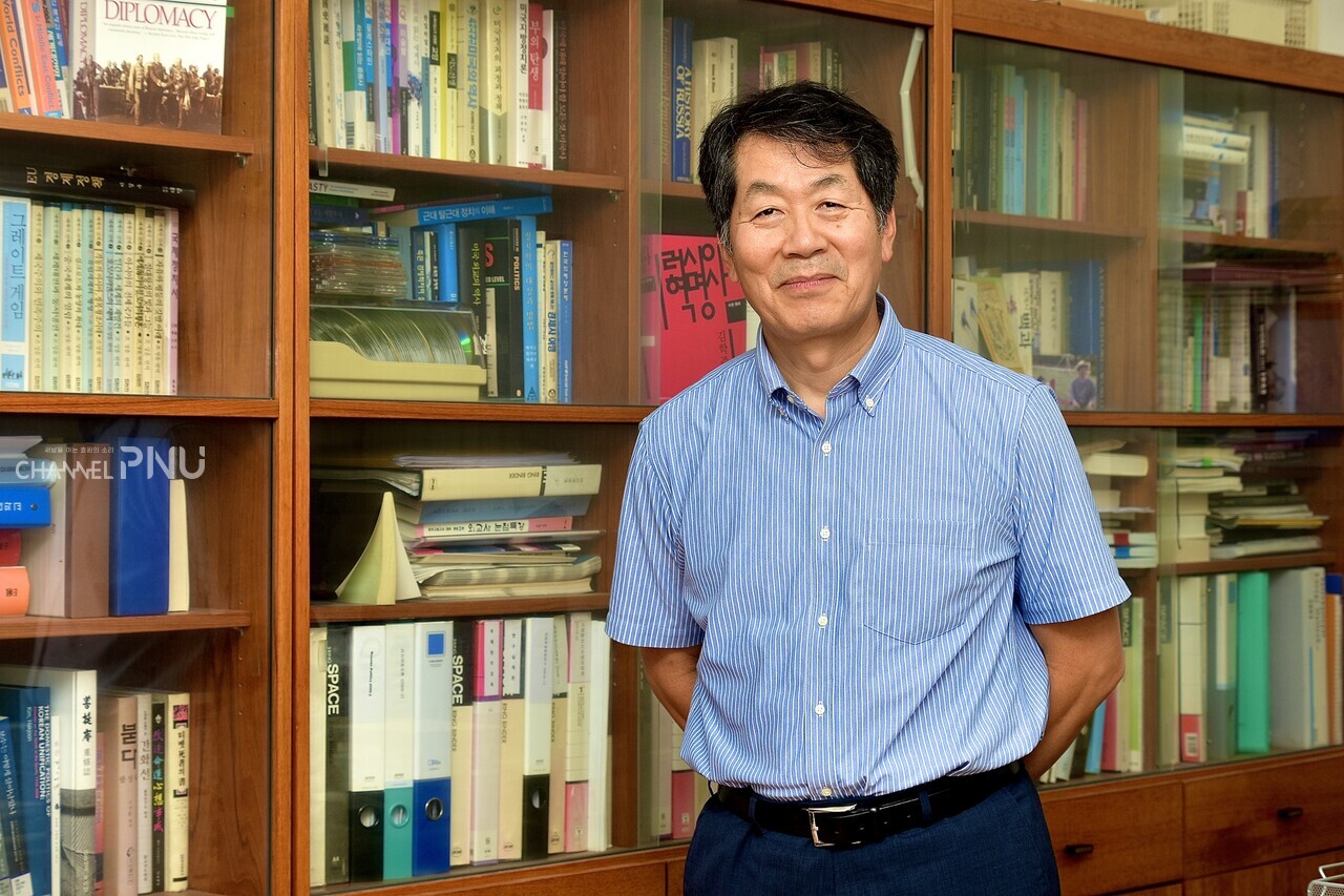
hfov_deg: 27.0
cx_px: 672
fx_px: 2799
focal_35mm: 75
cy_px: 448
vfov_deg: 18.2
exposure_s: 1/60
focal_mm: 50
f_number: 8
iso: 200
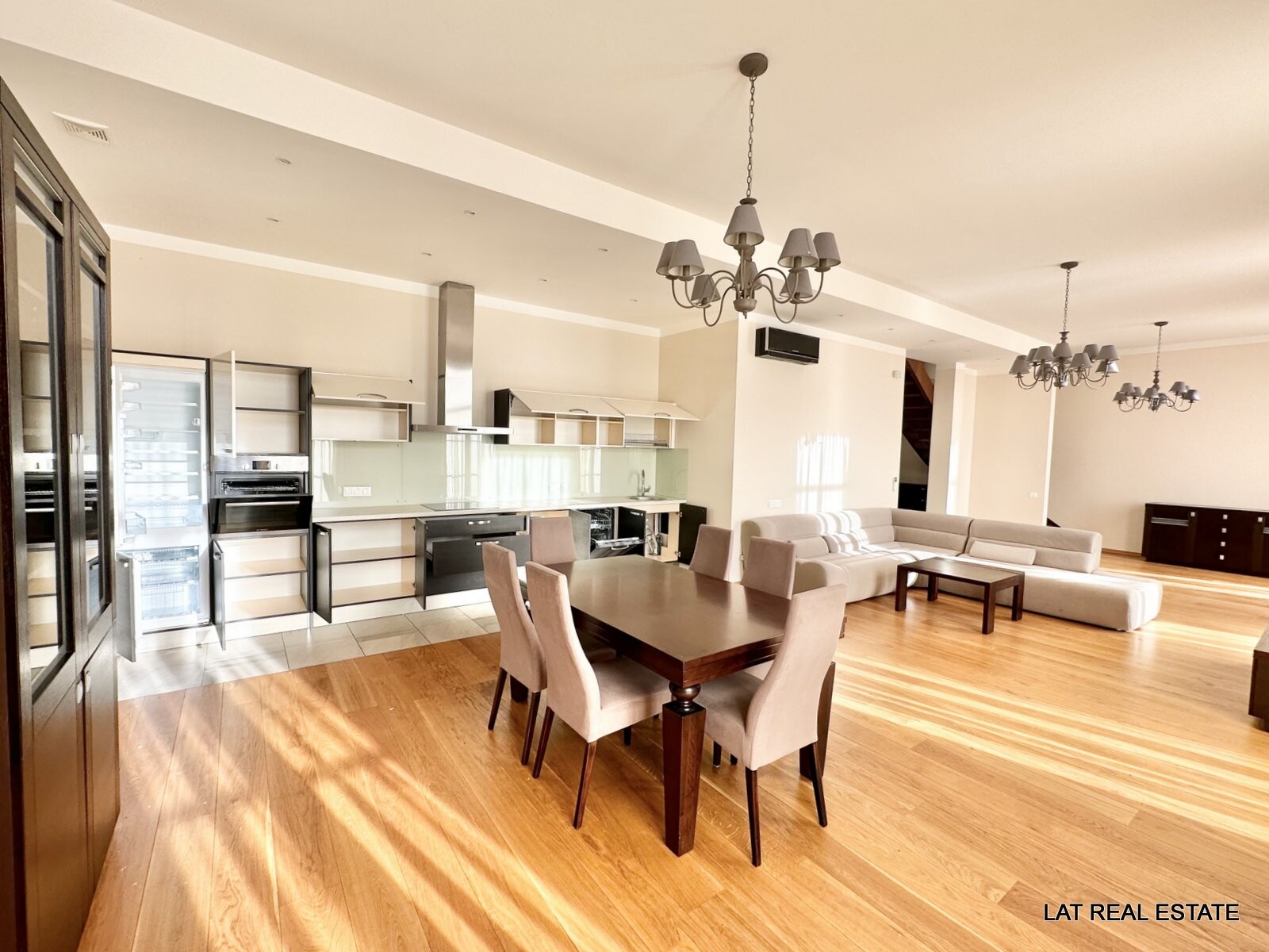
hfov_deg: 102.1
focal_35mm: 14
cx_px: 634
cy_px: 476
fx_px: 513
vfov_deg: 85.7
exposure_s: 1/104
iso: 40
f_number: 2.2
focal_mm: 2.22
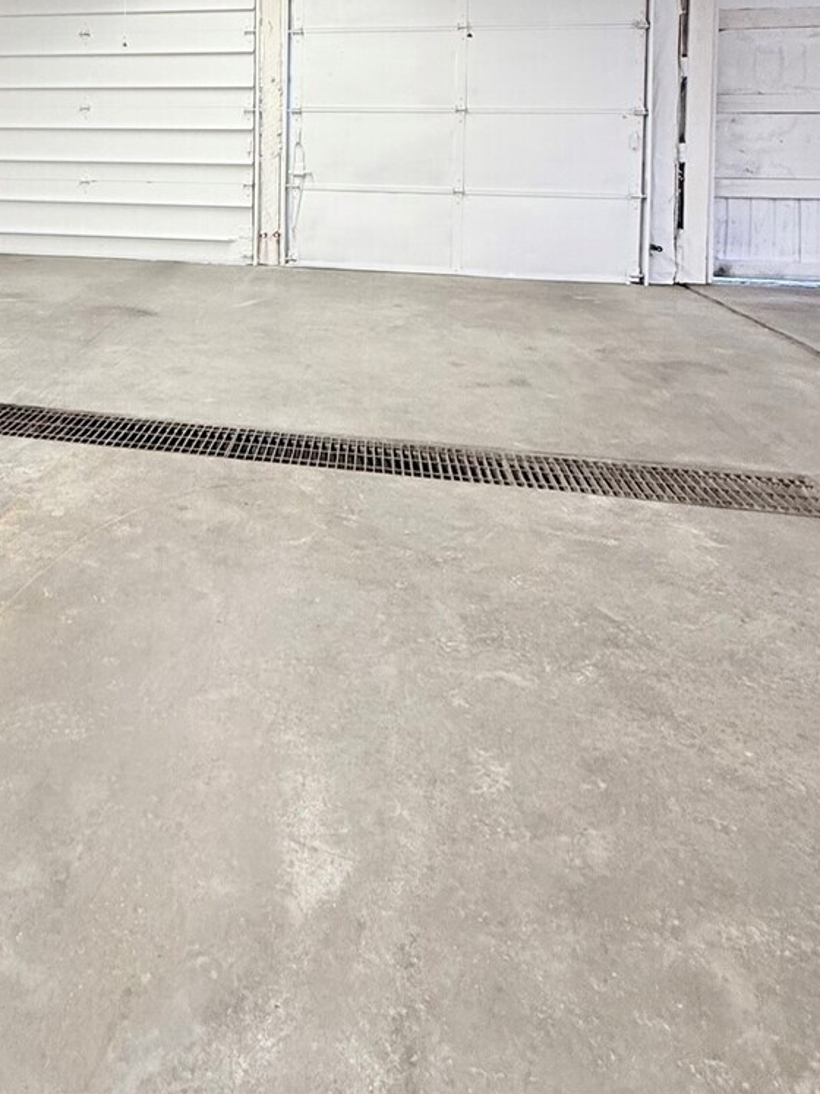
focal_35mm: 27
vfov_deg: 58.5
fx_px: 853
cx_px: 174
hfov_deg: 48.7
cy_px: 170
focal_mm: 2.22
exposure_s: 1/120
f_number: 2.2
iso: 250
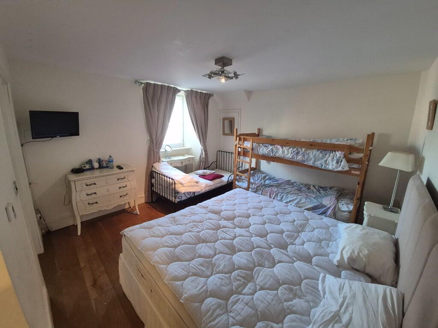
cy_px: 164
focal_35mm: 13
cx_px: 219
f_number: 2.2
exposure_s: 1/50
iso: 400
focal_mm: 1.74
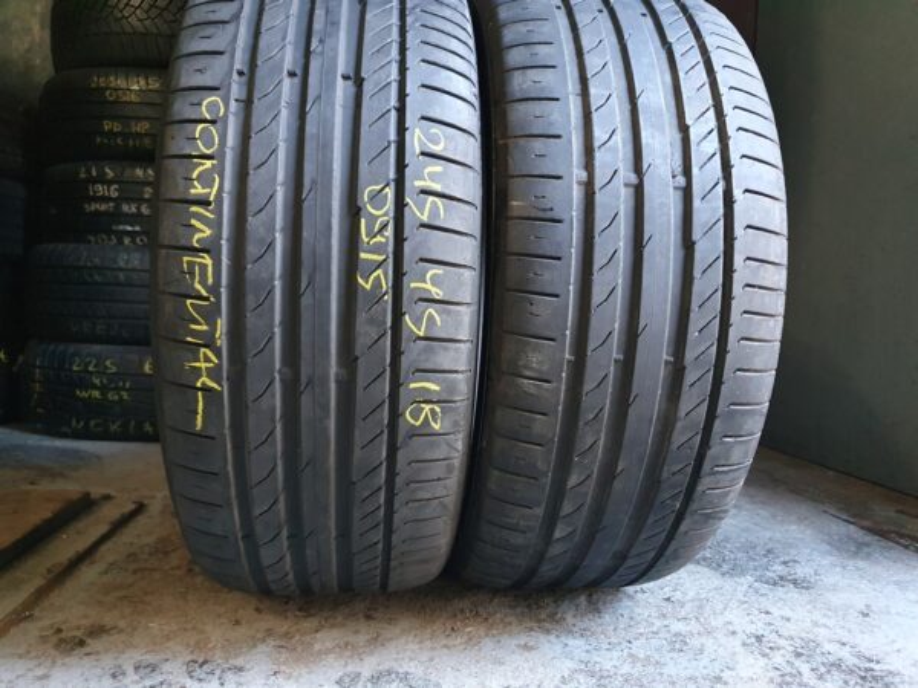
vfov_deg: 53.1
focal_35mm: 26
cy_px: 344
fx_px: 690
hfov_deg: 67.3
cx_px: 459
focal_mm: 4.32
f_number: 1.5
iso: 640
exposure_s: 1/40
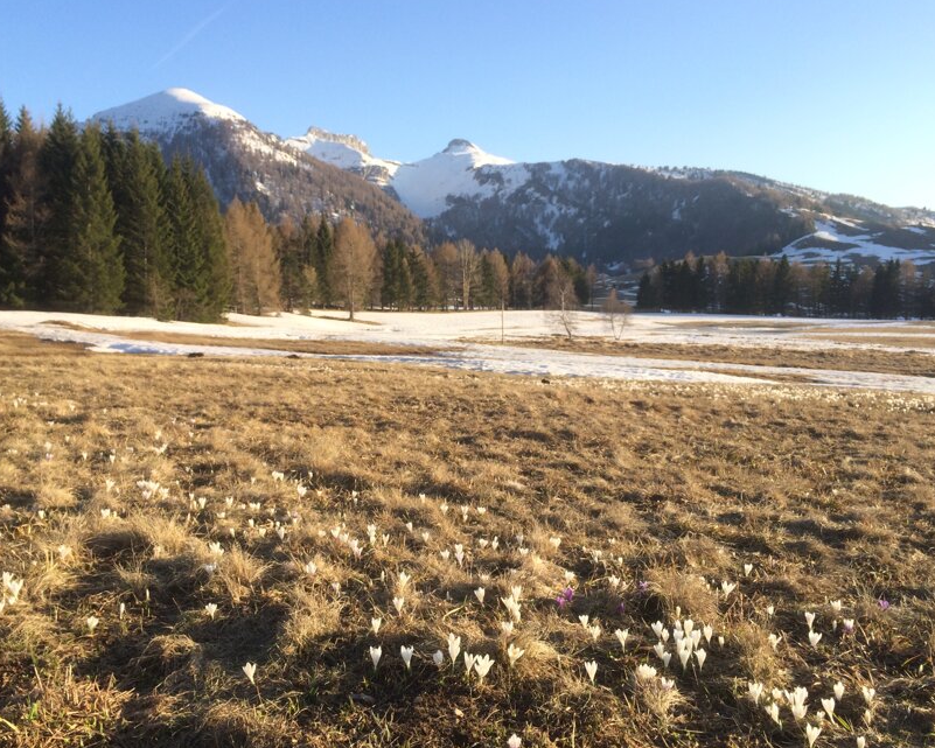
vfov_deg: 47.1
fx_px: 858
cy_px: 369
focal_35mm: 31
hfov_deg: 57.1
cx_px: 445
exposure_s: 1/684
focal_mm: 4.15
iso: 32
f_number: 2.2
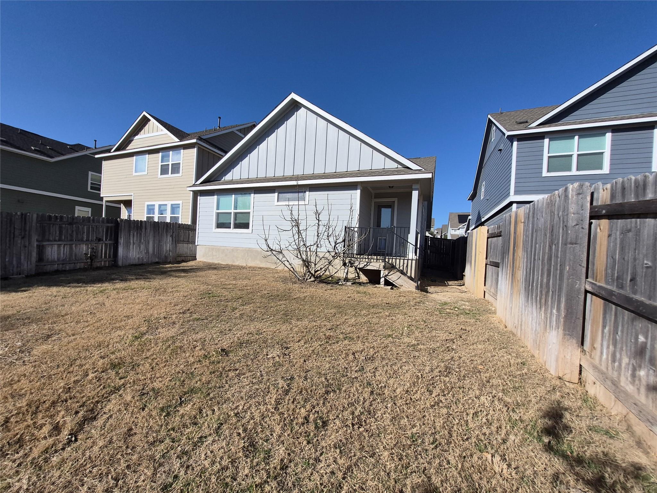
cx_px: 328
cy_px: 246
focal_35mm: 13
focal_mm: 1.74
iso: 40
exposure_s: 1/2624
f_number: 2.2
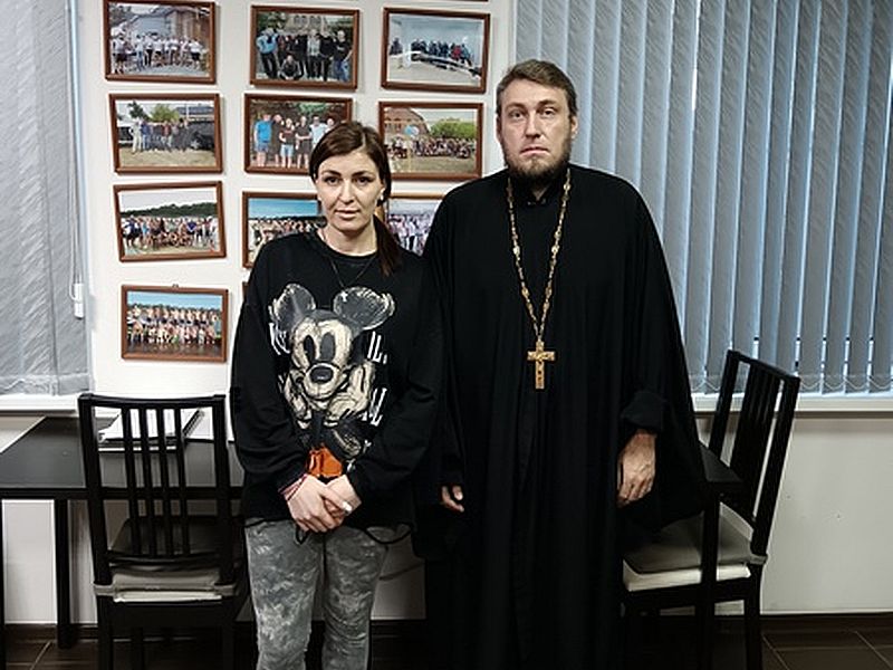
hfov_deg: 65.3
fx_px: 697
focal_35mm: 27
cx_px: 446
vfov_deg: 51.4
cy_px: 335
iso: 795
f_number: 1.9
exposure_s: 1/33.3
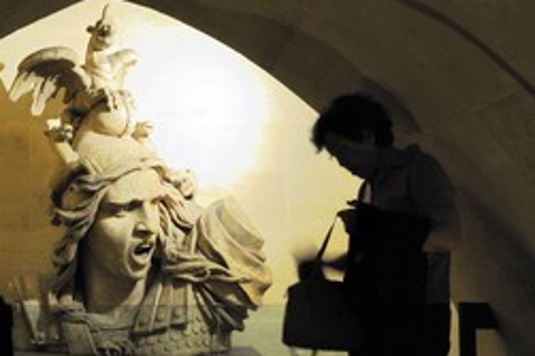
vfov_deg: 23.6
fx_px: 846
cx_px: 133
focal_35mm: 57
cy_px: 258
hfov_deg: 34.3
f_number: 5.6
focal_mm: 34
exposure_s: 1/10
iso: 1600
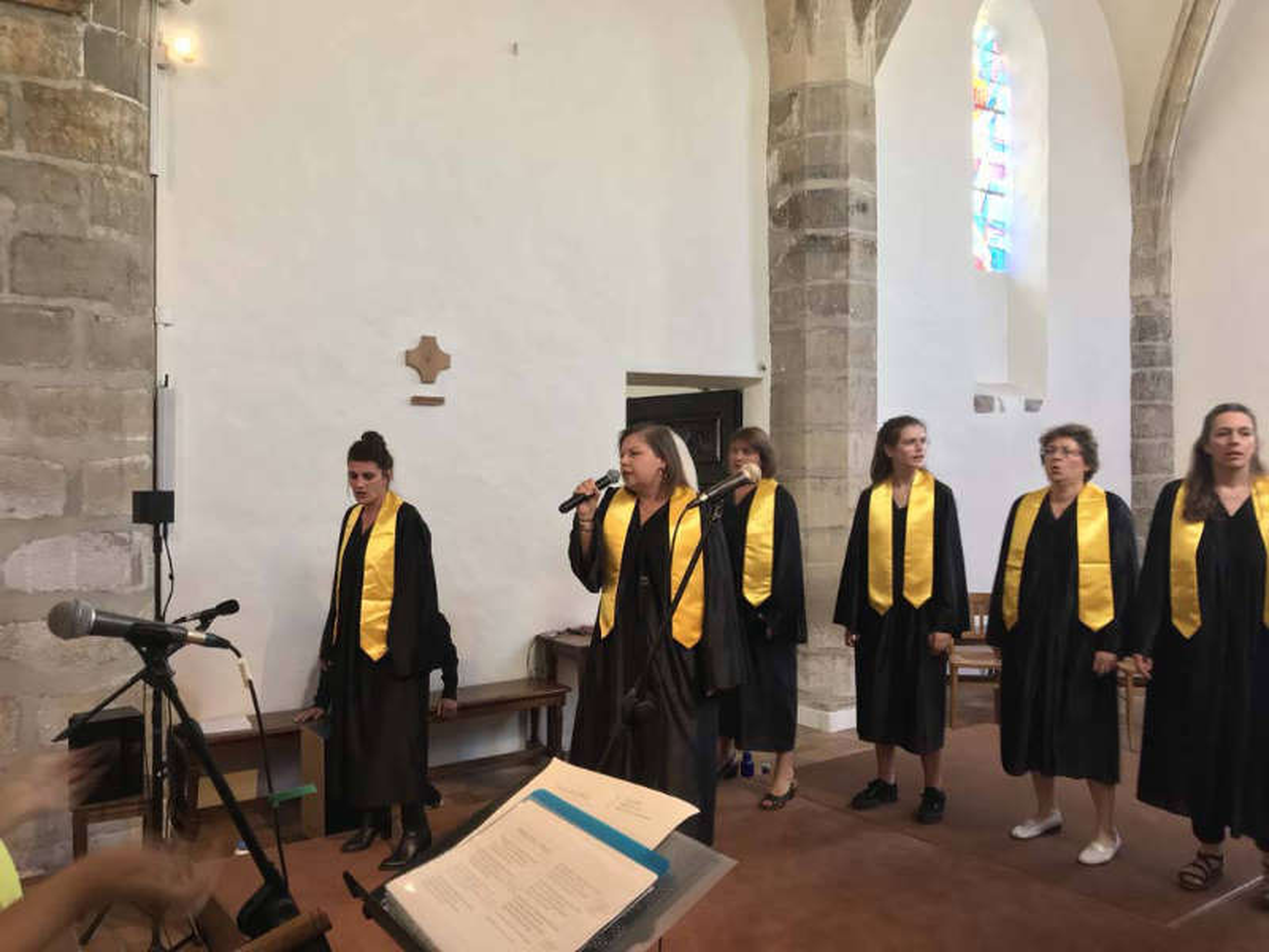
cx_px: 634
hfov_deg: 63.4
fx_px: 1026
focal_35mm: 28
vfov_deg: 49.7
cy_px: 476
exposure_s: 1/33
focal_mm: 4
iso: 100
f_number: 1.8
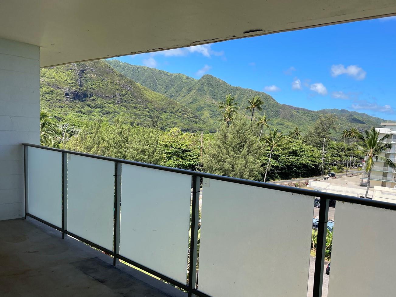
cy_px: 181
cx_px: 239
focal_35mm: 32
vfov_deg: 43.9
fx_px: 366
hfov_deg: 56.4
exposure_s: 1/2174
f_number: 1.6
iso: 32
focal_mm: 4.2
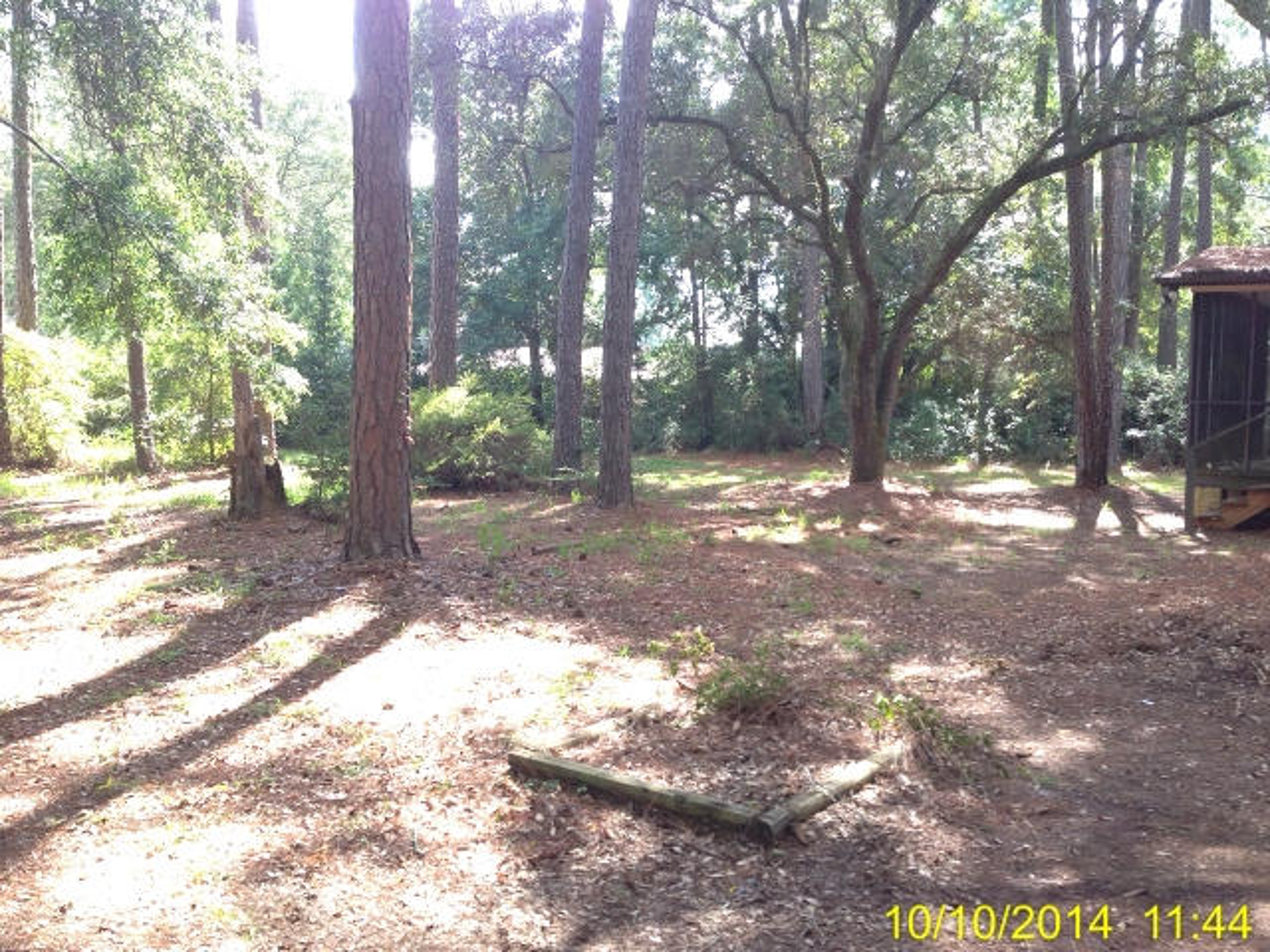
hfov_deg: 55.4
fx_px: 1211
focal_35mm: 33
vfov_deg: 42.9
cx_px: 635
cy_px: 476
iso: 80
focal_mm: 4.12
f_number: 2.4
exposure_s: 1/120
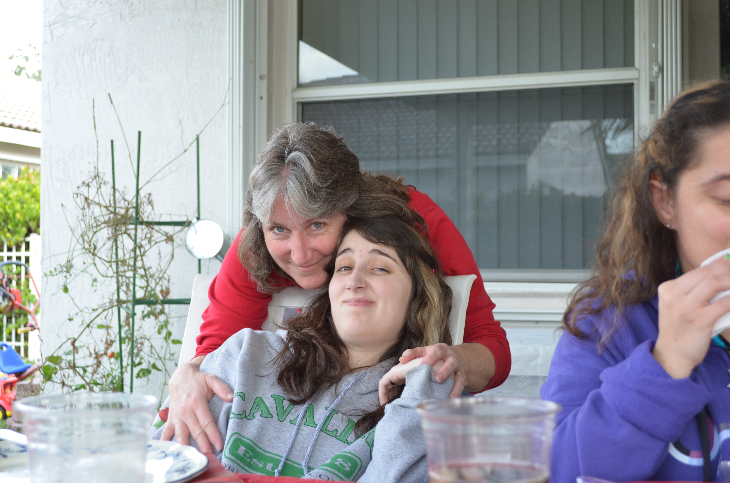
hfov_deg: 39.0
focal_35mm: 51
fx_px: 1032
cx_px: 365
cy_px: 242
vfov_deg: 26.4
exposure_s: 1/125
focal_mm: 34
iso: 400
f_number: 5.6
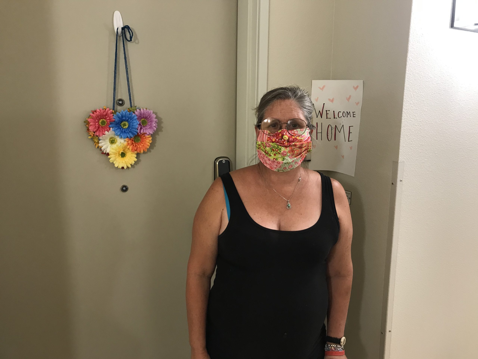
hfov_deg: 63.4
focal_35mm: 28
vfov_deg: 49.7
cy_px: 180
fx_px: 387
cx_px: 239
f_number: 1.8
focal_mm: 3.99
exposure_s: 1/24
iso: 32
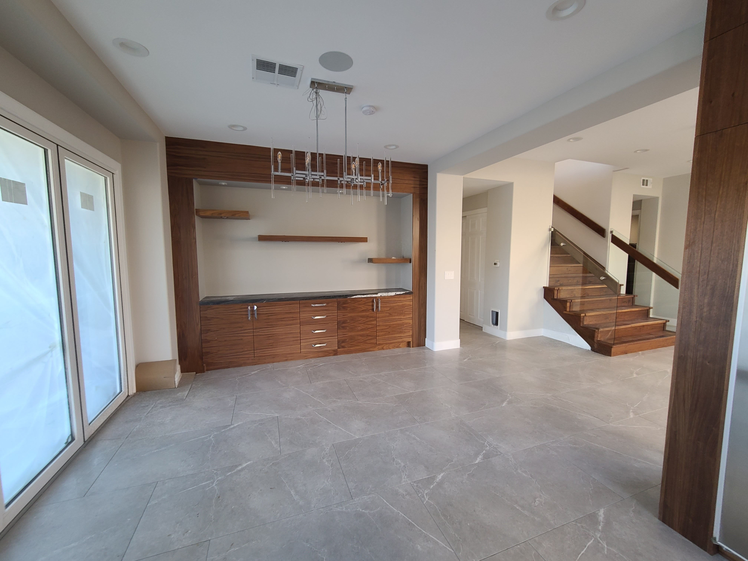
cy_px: 280
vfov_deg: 89.9
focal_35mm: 13
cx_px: 374
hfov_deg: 106.2
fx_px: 281
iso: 125
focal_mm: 2.2
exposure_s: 1/59
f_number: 2.2
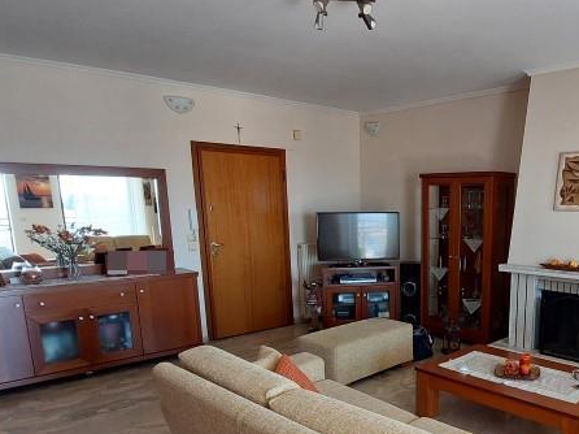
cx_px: 452
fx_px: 468
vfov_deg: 48.1
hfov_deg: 59.2
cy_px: 317
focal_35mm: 28
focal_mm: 1.74
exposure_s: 1/50
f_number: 2.2
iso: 64
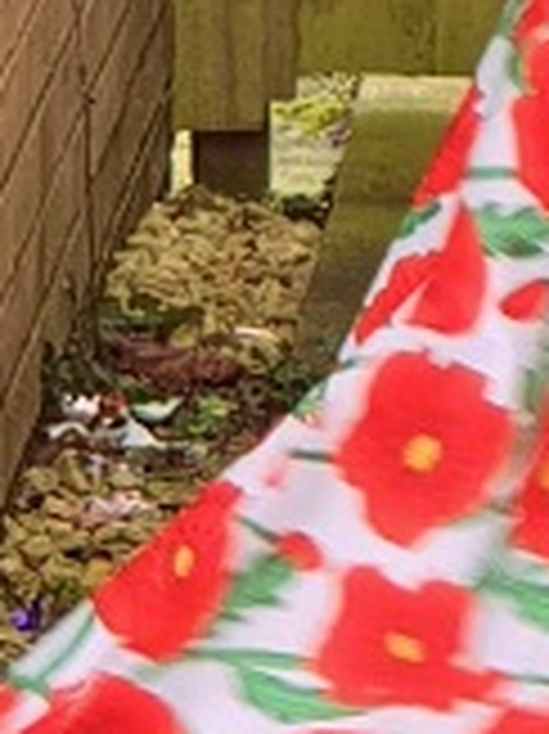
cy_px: -23
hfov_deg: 3.8
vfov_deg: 5.2
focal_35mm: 383
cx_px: 990
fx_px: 8110
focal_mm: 6
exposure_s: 1/50
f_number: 2.4
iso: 100
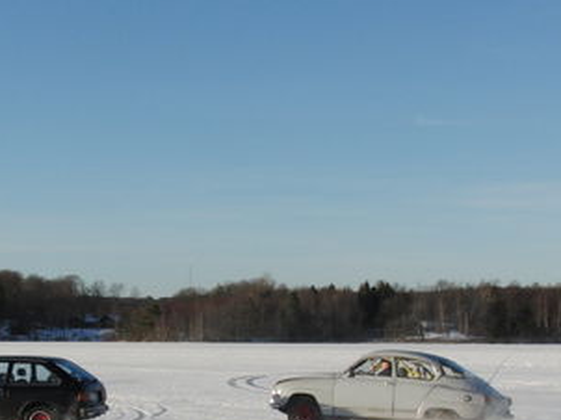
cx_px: 160
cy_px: 387
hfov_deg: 18.5
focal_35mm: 106
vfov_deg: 13.8
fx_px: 1717
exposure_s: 1/640
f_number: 5.5
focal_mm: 10
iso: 100
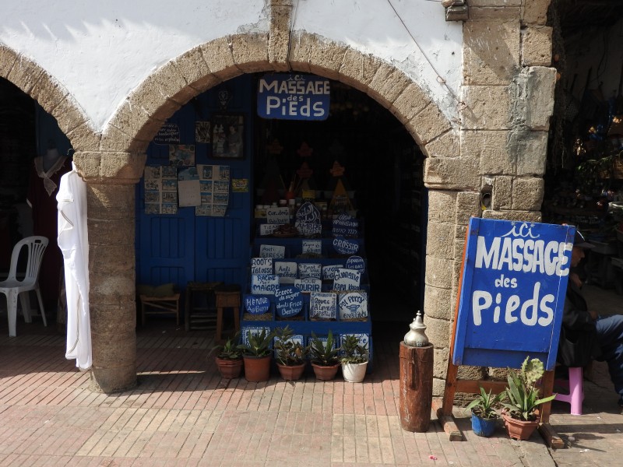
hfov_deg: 52.6
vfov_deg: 40.7
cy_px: 234
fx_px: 630
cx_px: 312
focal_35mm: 35
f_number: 3.8
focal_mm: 6.3
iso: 100
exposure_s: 1/1000
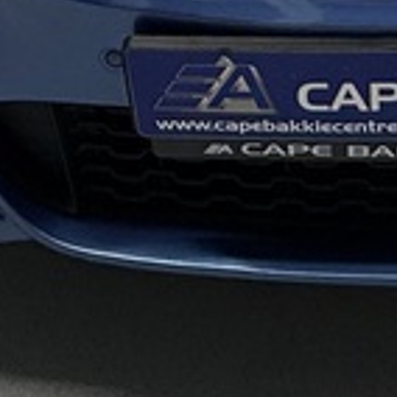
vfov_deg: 17.1
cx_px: 361
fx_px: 1155
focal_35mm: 89
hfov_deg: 19.1
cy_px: -243
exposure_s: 1/100
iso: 200
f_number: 2.2
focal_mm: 2.22
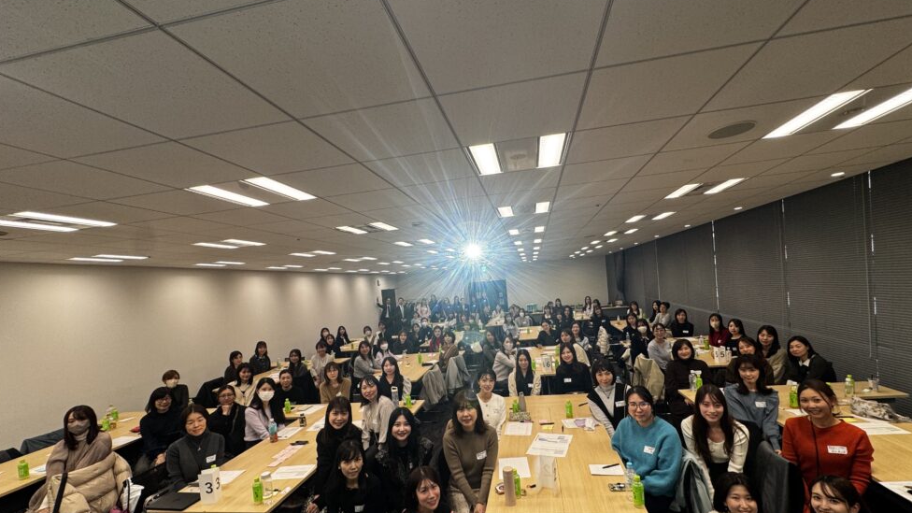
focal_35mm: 16
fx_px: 387
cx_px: 472
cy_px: 300
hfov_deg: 99.3
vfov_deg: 66.6
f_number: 2.2
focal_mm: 2.22
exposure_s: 1/90
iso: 125
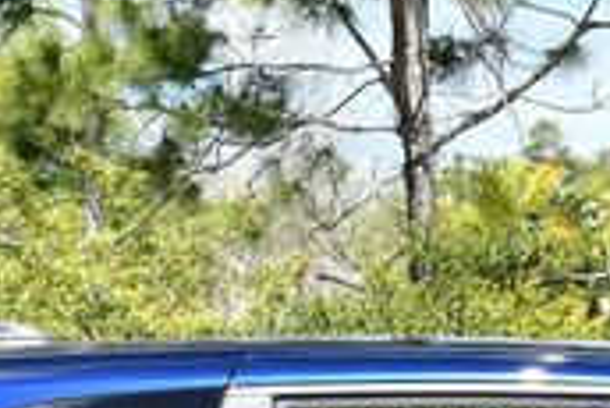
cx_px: 621
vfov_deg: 6.6
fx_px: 3527
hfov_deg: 9.8
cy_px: 504
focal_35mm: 208
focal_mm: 28
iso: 160
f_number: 8
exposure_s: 1/250
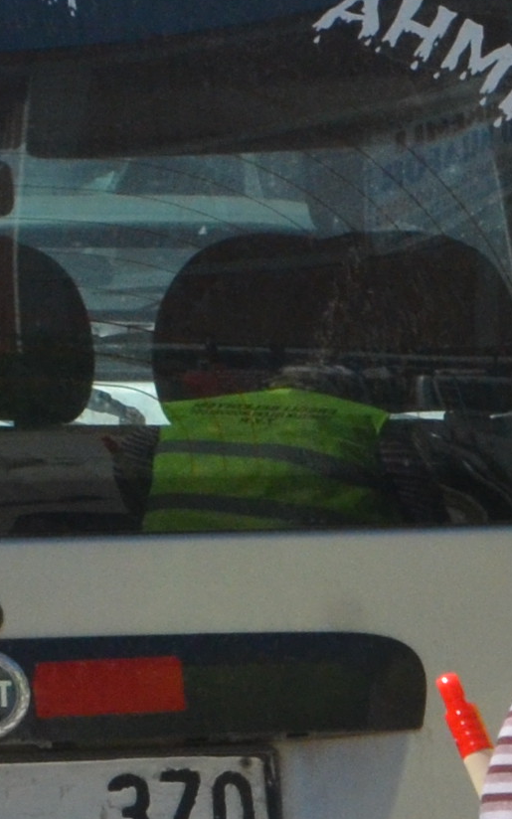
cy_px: 860
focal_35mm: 456
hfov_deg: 2.8
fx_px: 10181
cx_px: 2252
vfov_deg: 4.6
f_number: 14
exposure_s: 1/640
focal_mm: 50
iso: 800
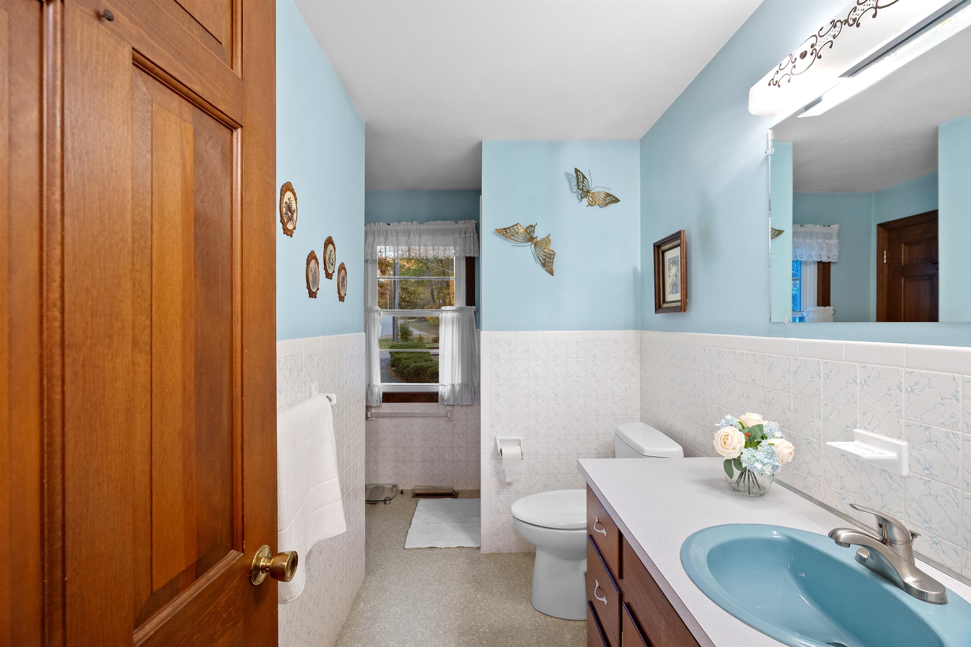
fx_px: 432
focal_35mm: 16
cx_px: 486
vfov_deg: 73.7
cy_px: 324
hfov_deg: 96.7
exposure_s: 1.6
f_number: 8
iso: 320
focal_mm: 16
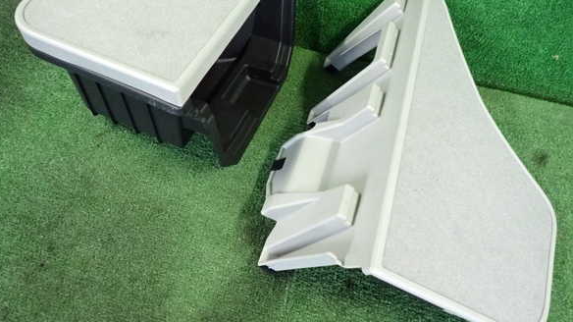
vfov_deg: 41.3
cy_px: 134
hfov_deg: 67.9
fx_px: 425
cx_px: 287
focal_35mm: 28
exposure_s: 1/125
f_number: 2
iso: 1250
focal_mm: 4.5
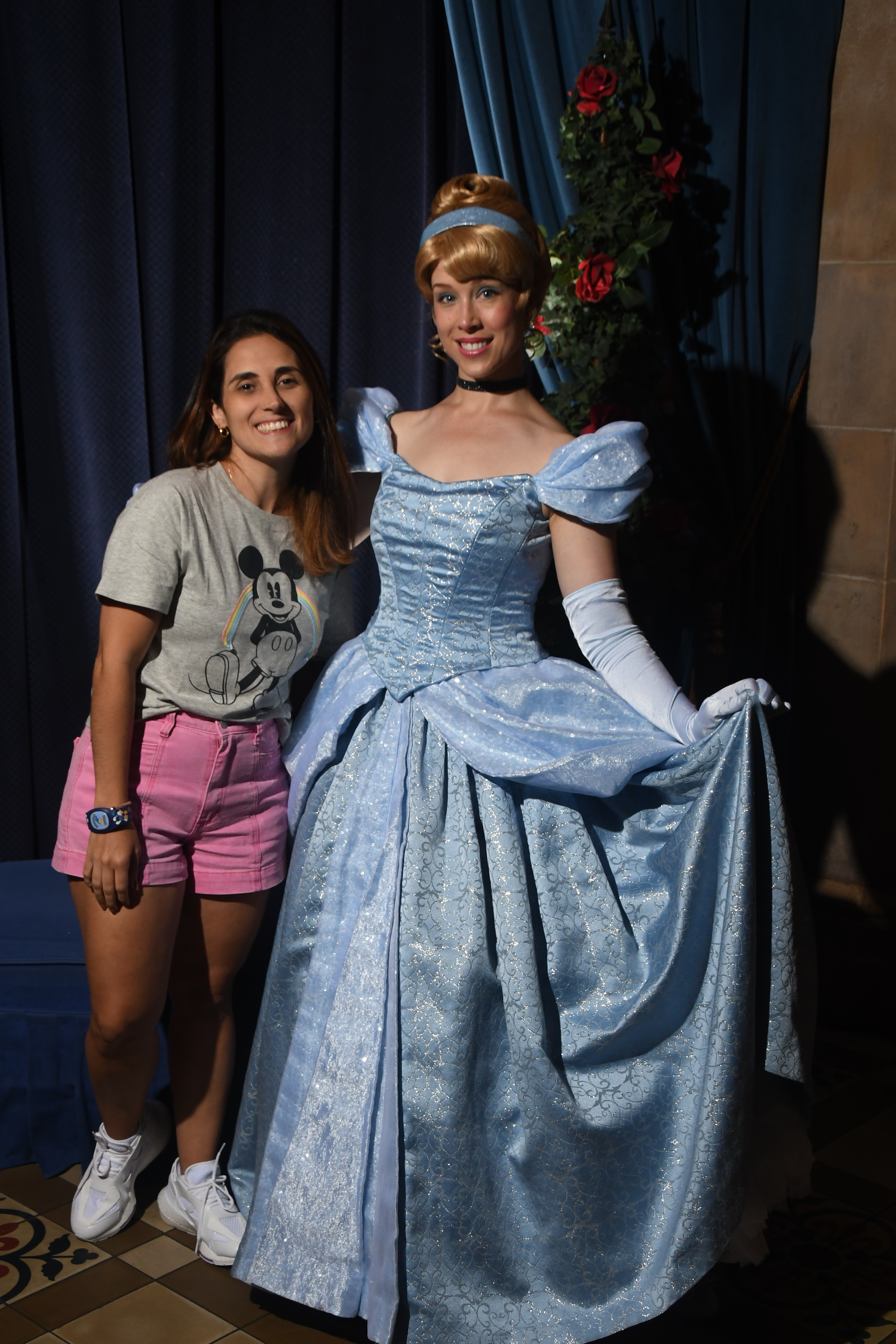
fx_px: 1829
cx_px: 429
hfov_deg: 27.5
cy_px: 717
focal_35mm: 49
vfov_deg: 40.3
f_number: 6.3
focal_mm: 30
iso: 800
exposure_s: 1/125
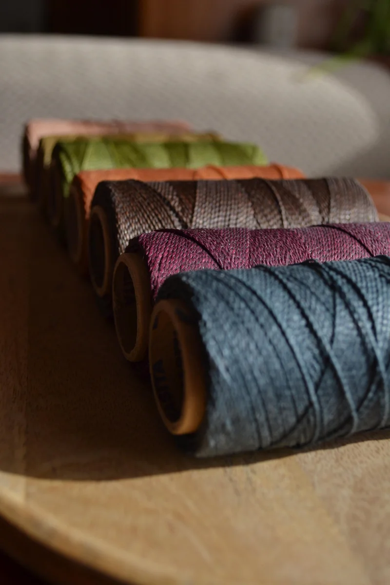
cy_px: 292
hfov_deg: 29.9
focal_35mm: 45
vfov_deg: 43.6
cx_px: 195
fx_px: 731
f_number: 5
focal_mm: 30
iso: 400
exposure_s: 1/640
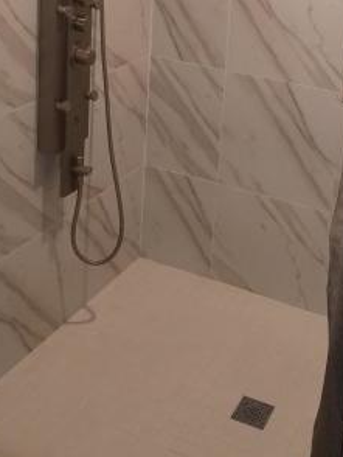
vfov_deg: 34.1
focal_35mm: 53
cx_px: 265
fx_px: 699
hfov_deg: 27.1
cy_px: 42
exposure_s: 1/60
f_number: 1.7
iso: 100
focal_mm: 4.2
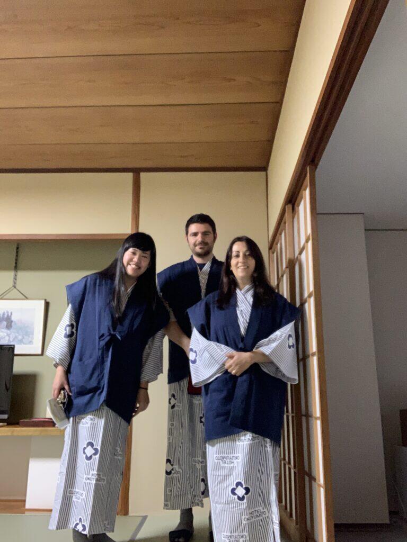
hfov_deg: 44.2
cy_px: 271
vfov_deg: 56.8
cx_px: 204
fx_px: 502
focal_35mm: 32
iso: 500
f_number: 2.2
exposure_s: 1/20
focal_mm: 2.87
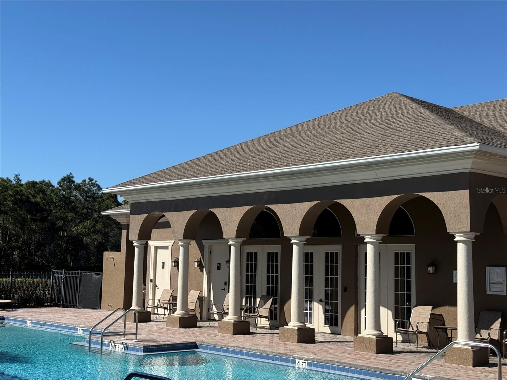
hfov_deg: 39.7
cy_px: 190
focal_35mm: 48
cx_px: 254
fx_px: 703
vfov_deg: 30.3
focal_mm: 6.76
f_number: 1.78
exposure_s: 1/4587
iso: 64
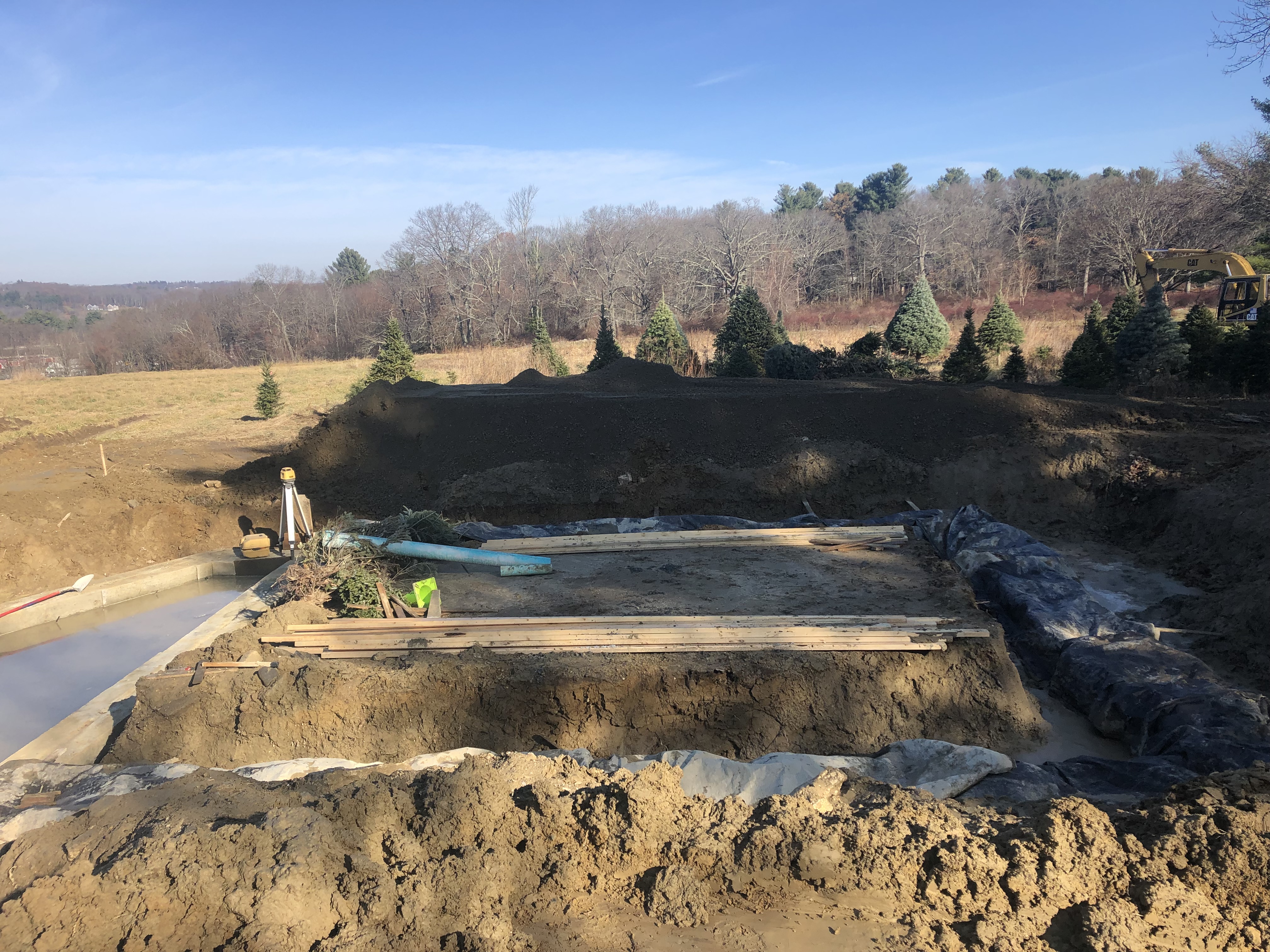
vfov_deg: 49.7
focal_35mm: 28
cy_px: 476
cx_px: 635
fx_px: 1027
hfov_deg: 63.4
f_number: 1.8
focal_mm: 3.99
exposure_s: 1/1171
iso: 20
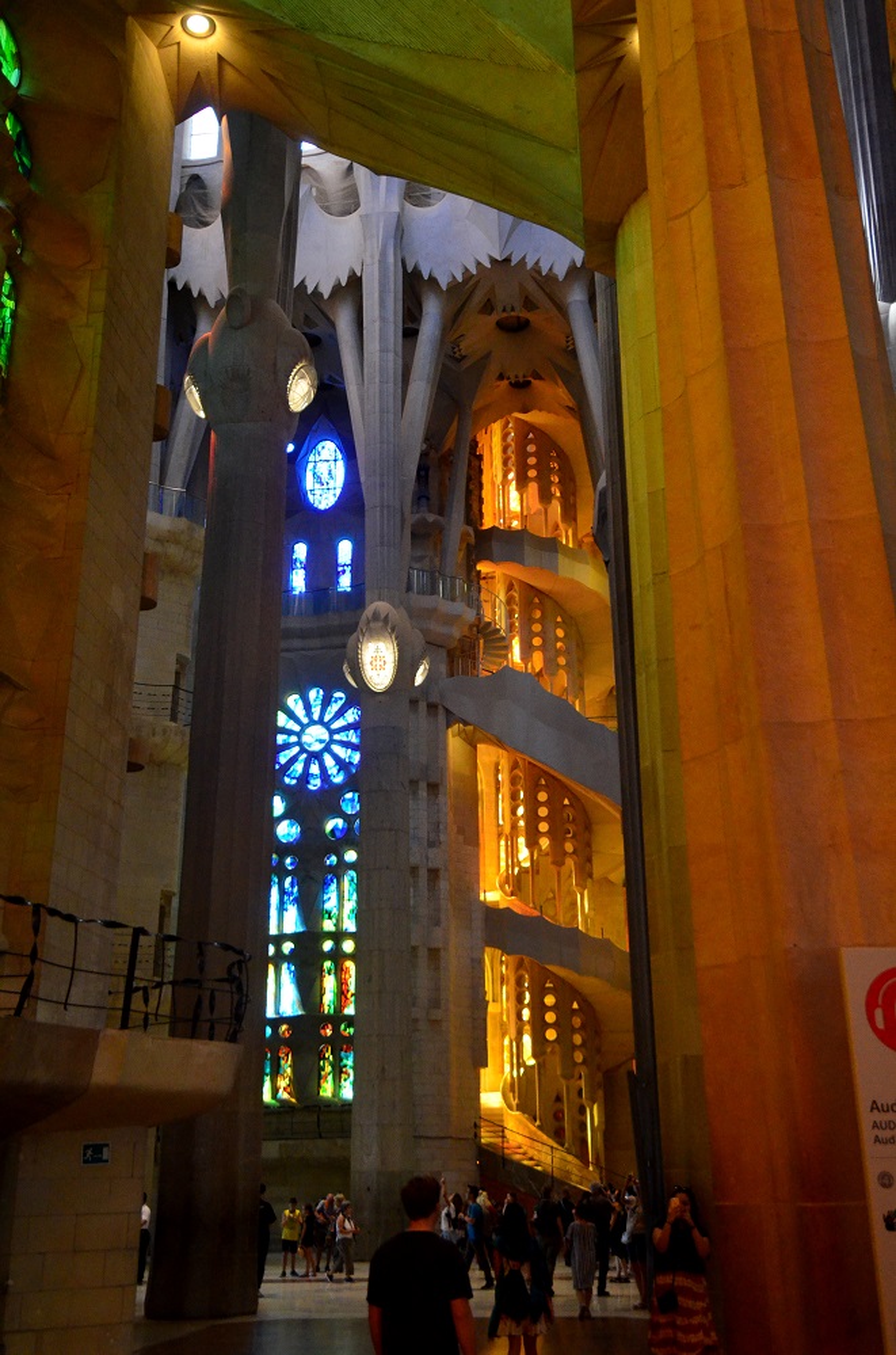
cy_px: 678
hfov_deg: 36.7
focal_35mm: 36
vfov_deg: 53.2
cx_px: 448
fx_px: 1351
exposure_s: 1/200
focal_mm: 24
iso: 3200
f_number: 4
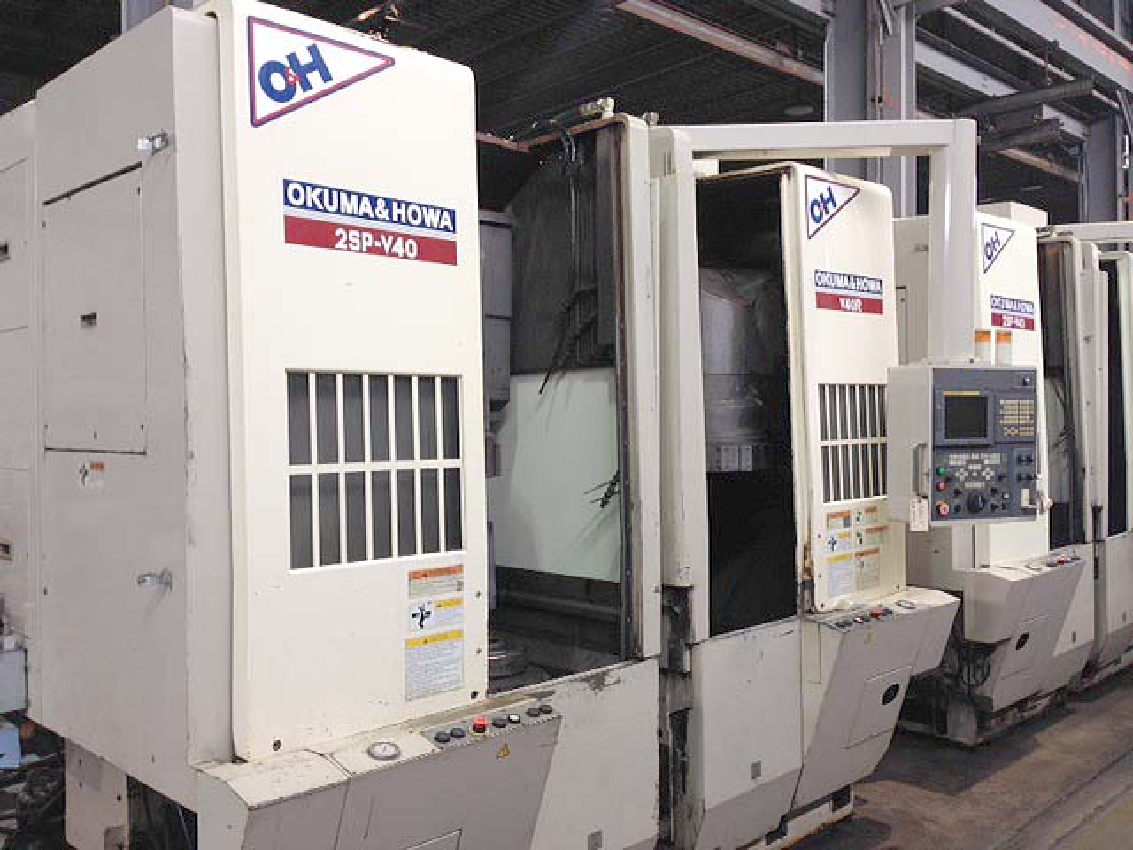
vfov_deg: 42.9
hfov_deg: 55.4
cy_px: 425
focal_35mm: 33
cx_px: 566
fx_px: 1080
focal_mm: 4.12
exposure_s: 1/30
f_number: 2.4
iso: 50
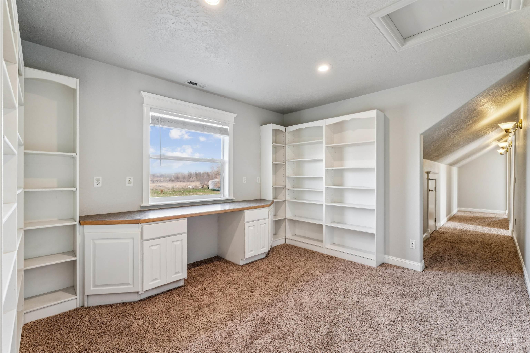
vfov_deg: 75.1
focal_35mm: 16
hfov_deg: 98.2
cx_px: 265
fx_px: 230
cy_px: 176
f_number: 13
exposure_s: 1/6
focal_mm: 15.6
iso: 400
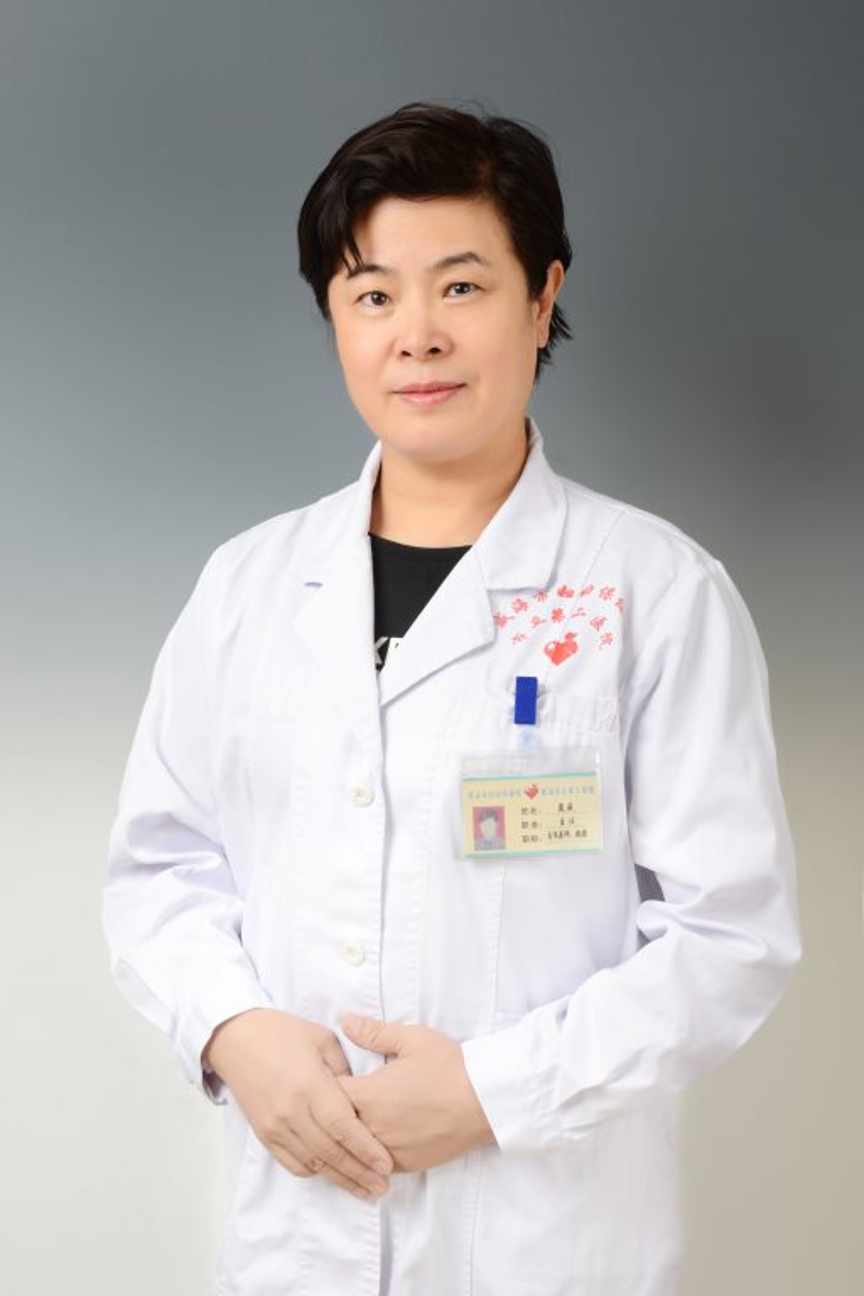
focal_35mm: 62
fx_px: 2232
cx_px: 432
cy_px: 648
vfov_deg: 32.4
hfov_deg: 21.9
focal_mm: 62
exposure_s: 1/160
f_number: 13
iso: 200
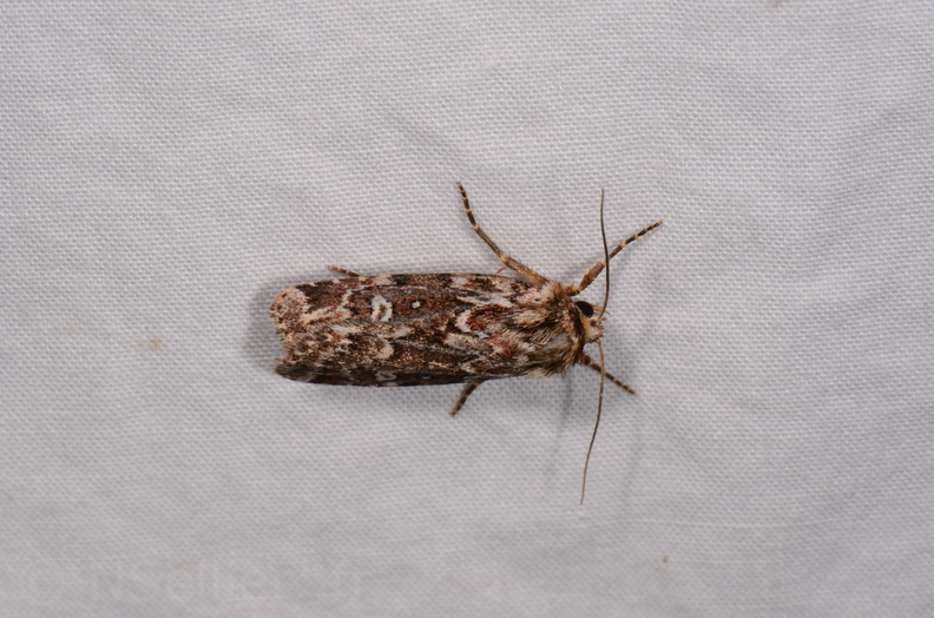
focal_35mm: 128
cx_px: 467
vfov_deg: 10.7
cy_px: 309
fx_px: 3300
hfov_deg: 16.1
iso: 100
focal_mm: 85
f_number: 25
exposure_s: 1/60
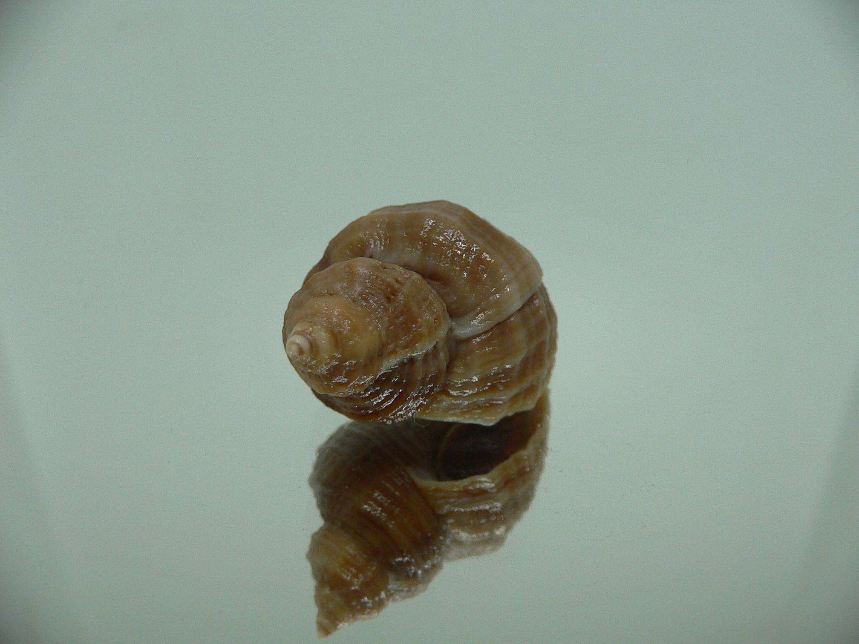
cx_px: 430
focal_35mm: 35
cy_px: 322
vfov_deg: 40.7
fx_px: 869
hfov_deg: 52.6
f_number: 2.8
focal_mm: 4.6
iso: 100
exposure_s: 1/60
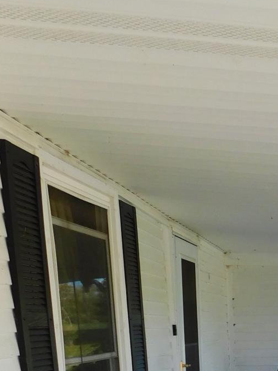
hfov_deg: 19.6
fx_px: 728
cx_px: 377
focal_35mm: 68
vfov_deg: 26.0
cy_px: 427
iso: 125
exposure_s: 1/500
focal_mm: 4
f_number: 3
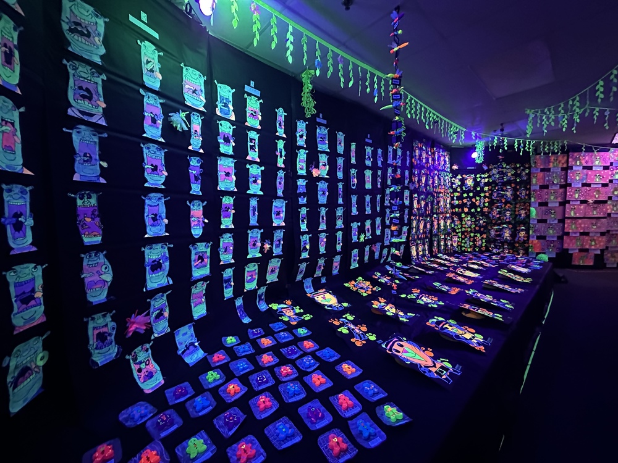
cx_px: 309
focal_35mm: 14
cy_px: 232
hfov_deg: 102.1
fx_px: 250
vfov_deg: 85.7
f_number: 2.2
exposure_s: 1/30
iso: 1250
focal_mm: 2.22
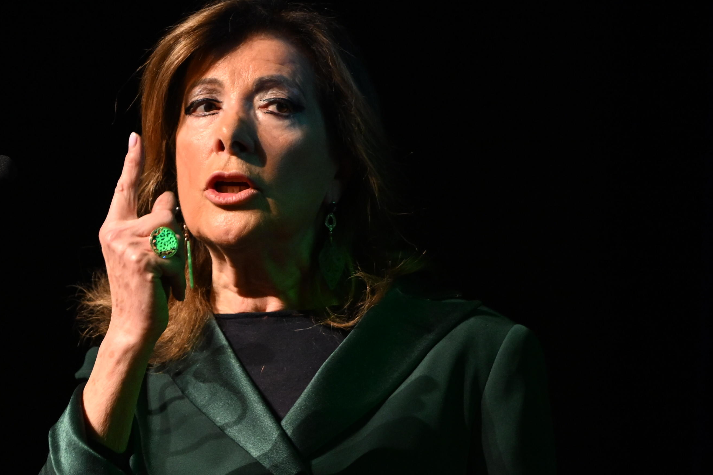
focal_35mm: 349
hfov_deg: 5.9
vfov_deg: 3.9
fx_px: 6911
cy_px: 231
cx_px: 338
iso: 1250
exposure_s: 1/400
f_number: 2.8
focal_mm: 200
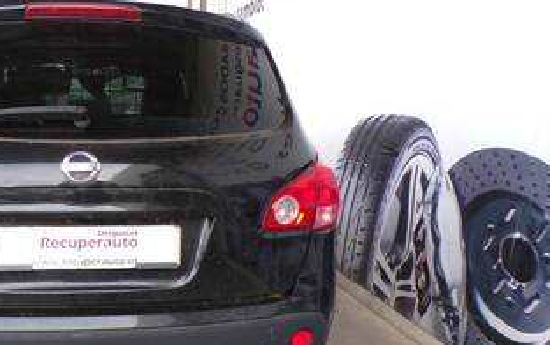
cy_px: 289
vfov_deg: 31.7
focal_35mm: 39
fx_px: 585
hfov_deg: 49.0
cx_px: 158
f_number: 4.4
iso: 100
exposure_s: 1/42
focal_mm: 4.3
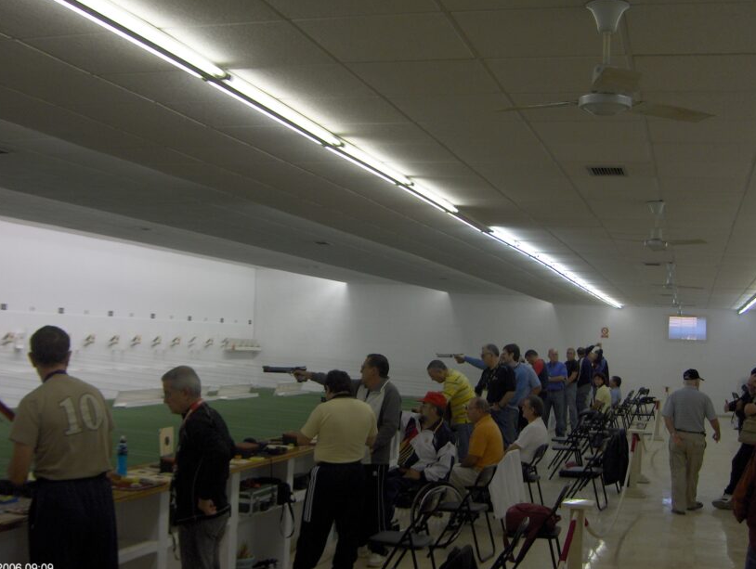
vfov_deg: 31.6
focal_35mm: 46
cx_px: 365
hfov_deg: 41.2
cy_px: 303
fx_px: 1006
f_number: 2.8
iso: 200
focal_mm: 8
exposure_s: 1/131
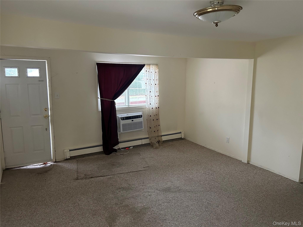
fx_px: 228
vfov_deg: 53.1
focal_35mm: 26
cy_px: 114
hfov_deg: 67.3
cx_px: 152
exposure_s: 1/41
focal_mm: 5.7
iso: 500
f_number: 1.5
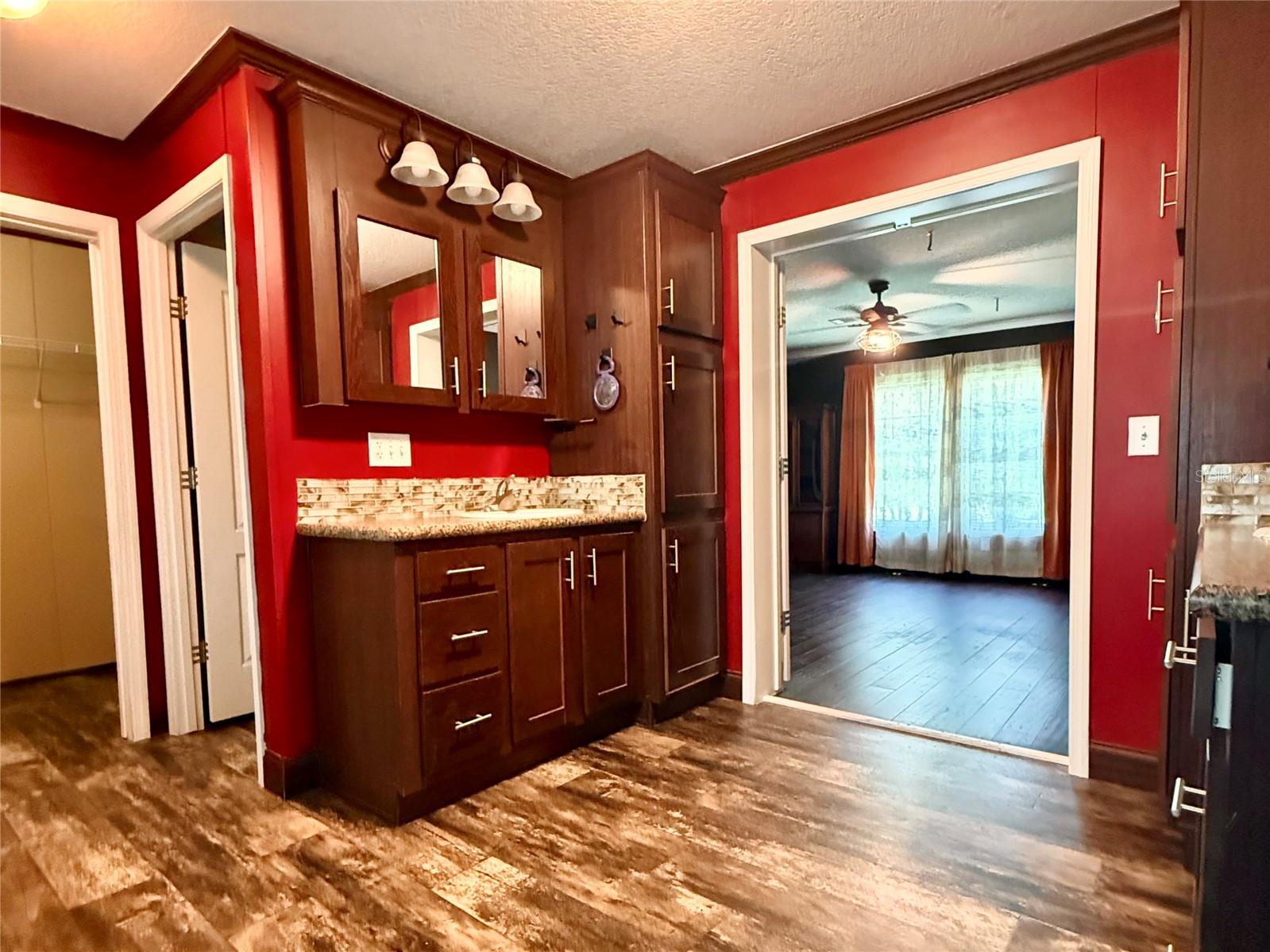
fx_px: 514
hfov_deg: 102.1
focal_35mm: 14
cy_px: 476
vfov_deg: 85.7
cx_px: 635
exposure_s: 1/60
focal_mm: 2.22
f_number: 2.2
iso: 1250
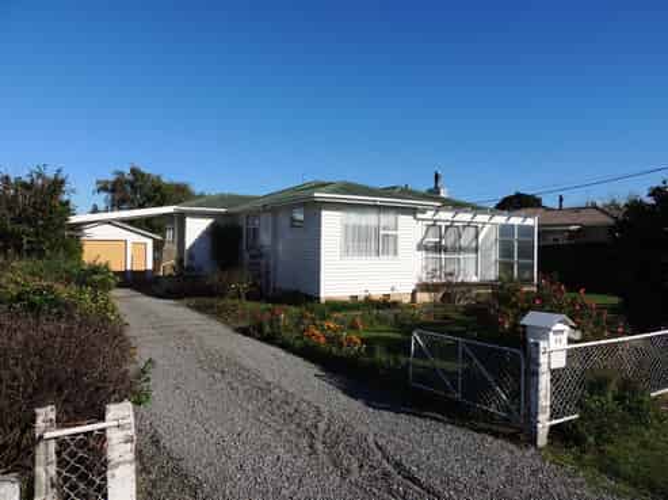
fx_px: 463
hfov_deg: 71.6
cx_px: 334
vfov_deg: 56.8
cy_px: 250
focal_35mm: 24
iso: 100
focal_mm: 4.3
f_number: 3.7
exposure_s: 1/1600
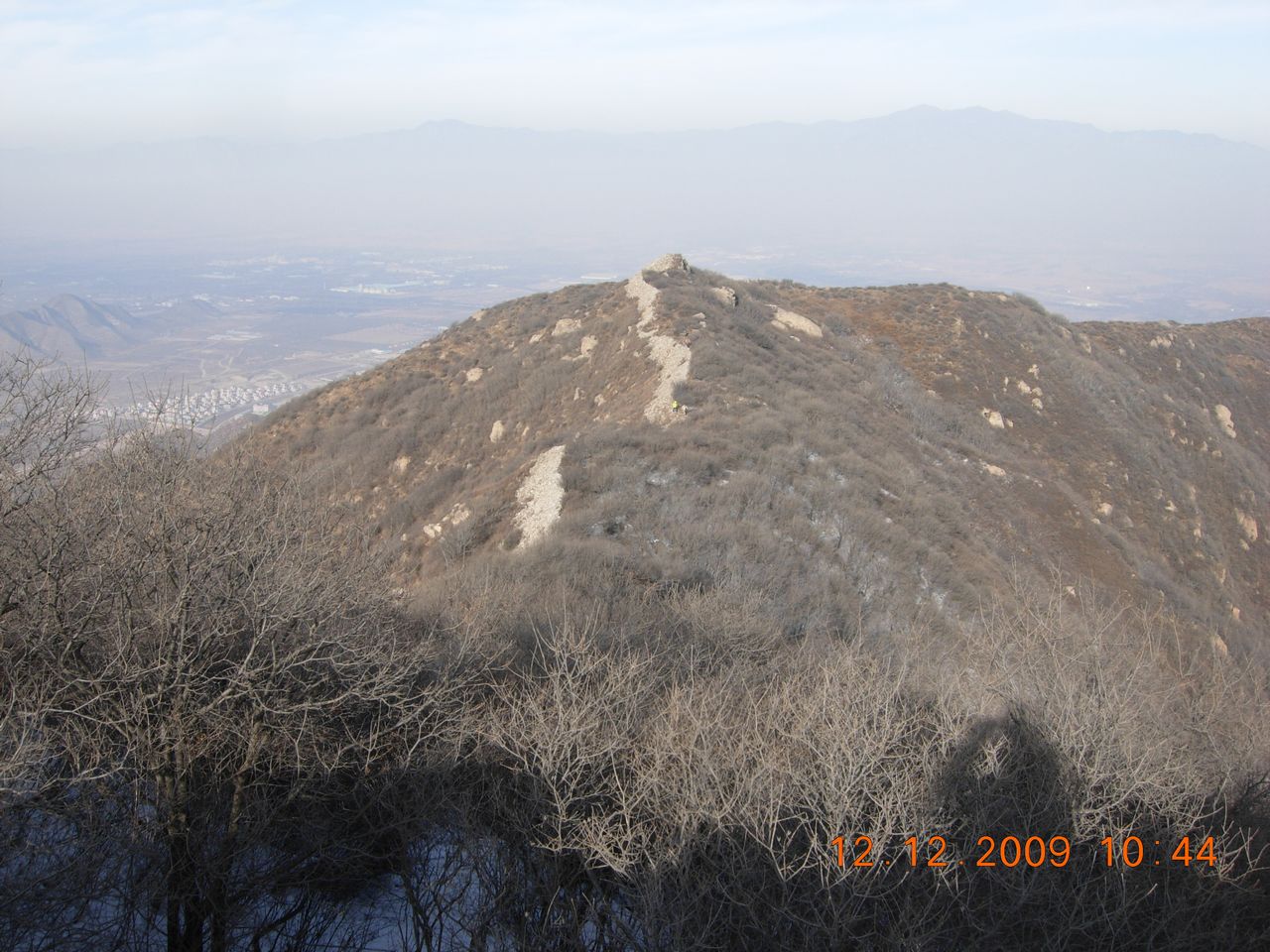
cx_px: 635
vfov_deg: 39.7
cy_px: 476
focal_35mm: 36
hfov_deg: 51.4
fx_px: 1321
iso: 50
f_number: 5.4
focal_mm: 7.5
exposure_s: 1/222
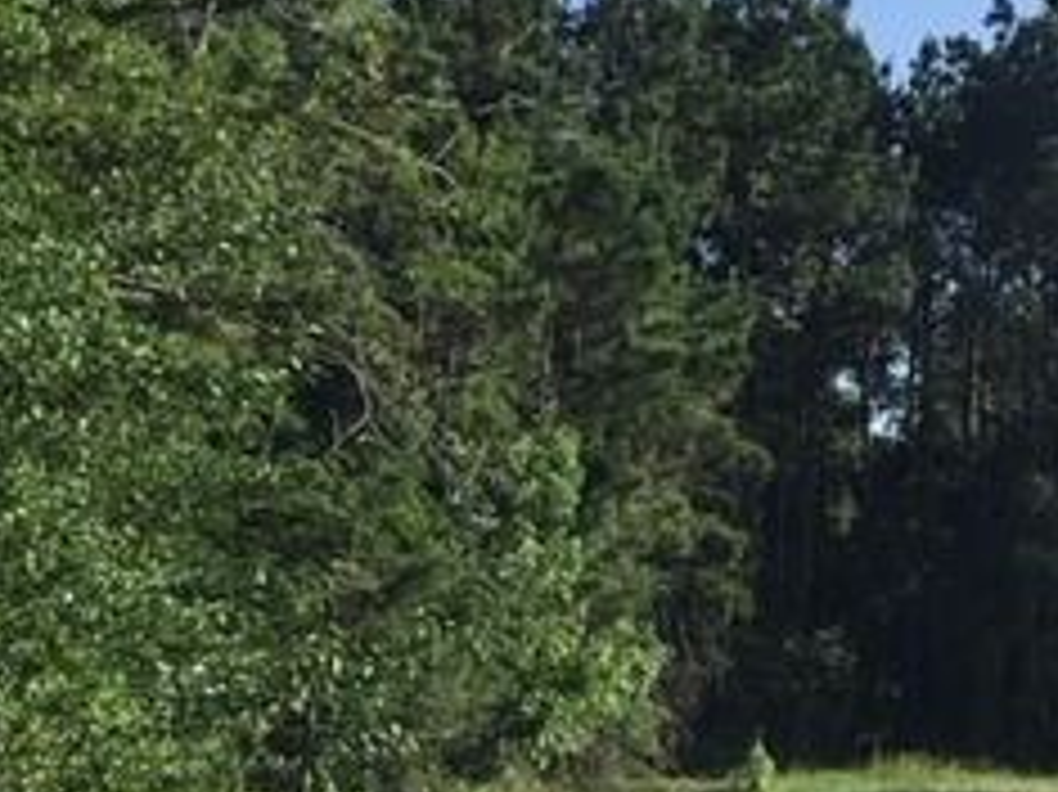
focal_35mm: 66
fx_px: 2016
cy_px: 605
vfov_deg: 22.0
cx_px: 896
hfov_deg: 28.6
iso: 25
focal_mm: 3.3
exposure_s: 1/886
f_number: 2.4
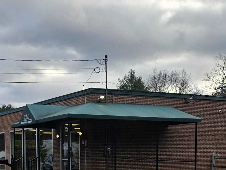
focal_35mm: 69
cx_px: 57
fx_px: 450
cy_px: 207
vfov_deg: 19.9
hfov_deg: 27.8
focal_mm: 5.4
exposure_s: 1/591
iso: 25
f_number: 1.8
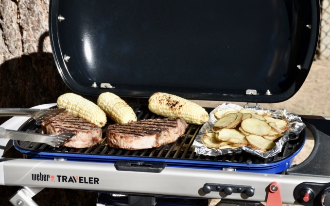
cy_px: 112
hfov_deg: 20.0
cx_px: 163
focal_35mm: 104
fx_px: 936
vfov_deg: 12.6
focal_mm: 66
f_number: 10
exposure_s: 1/400
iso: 200
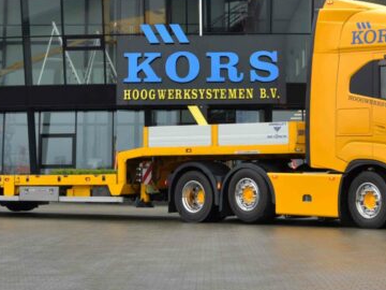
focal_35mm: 93
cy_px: -40
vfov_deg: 15.4
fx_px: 1037
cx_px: 213
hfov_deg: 21.1
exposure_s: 1/160
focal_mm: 34
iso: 400
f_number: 6.3
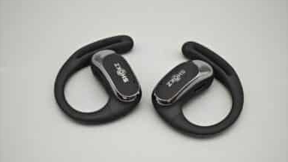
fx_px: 634
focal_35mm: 83
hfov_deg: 25.6
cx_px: 144
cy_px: 93
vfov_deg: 14.6
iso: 50
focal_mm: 12.28
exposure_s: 1/105
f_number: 1.8
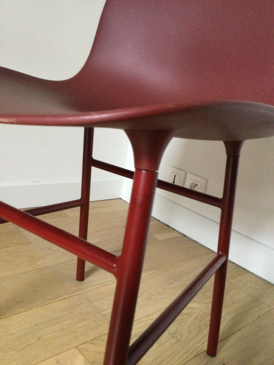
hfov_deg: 45.4
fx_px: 327
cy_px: 182
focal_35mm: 31
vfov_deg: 58.4
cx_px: 137
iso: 200
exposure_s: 1/25
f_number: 2.4
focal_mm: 3.3
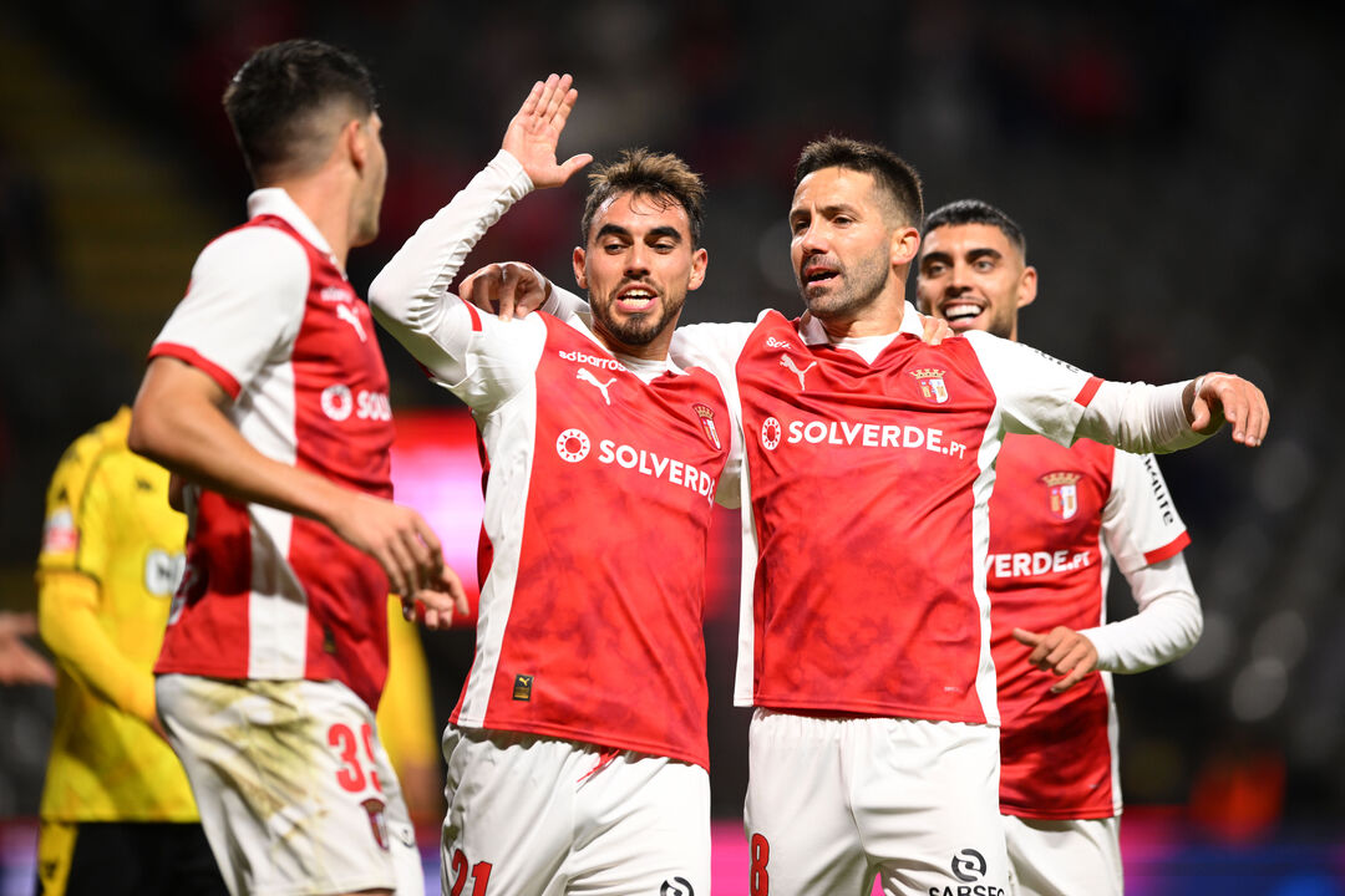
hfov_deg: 5.2
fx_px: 14943
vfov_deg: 3.4
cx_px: 672
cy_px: 448
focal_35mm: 400
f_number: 2.8
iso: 1600
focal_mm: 400
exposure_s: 1/1000
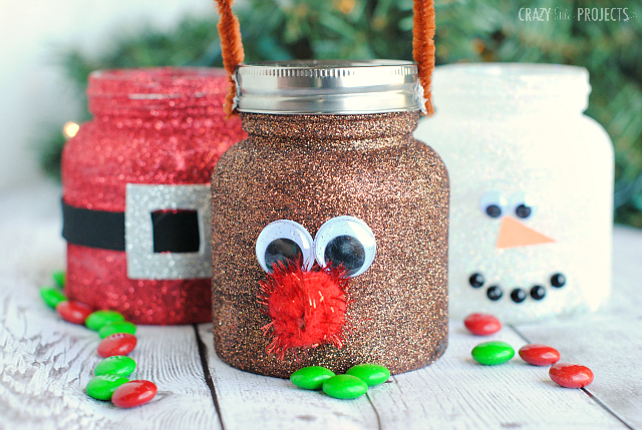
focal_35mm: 75
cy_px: 215
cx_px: 321
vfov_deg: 18.2
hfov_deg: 26.9
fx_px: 1340
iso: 400
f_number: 4
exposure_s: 1/125
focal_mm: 50
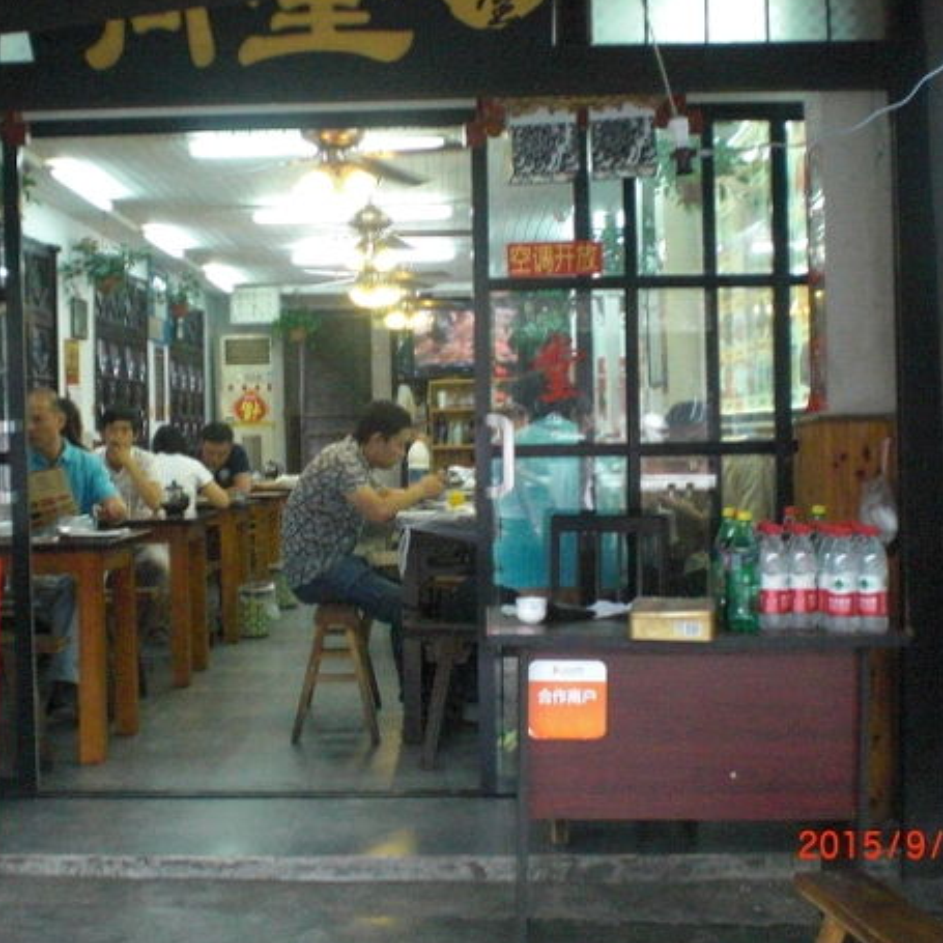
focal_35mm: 48
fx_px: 1479
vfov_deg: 35.3
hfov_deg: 35.3
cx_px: 398
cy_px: 445
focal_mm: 6.3
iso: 800
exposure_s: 1/80
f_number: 3.1
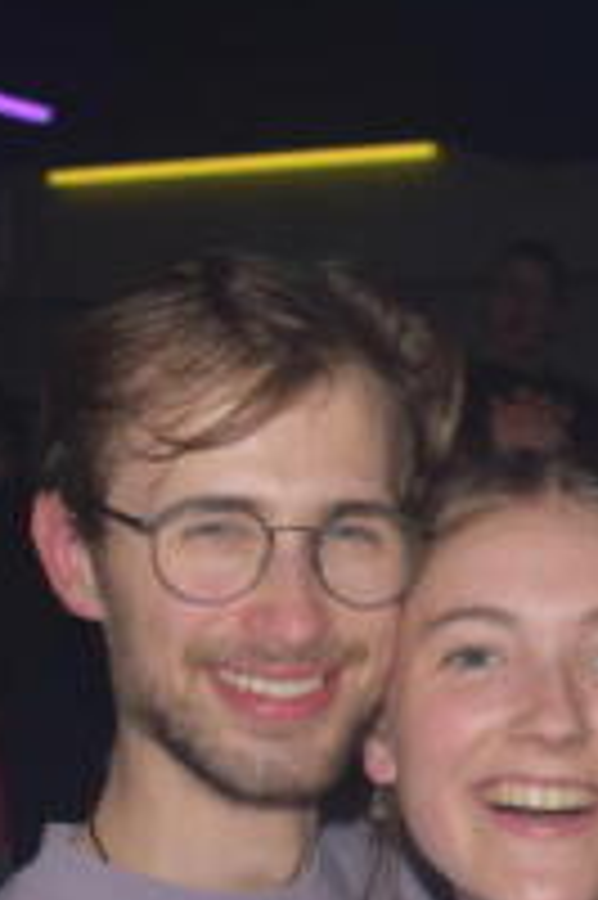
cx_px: 517
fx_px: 2246
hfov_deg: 15.0
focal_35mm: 90
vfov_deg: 22.4
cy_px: 686
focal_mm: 24
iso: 2000
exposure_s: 1/60
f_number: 4
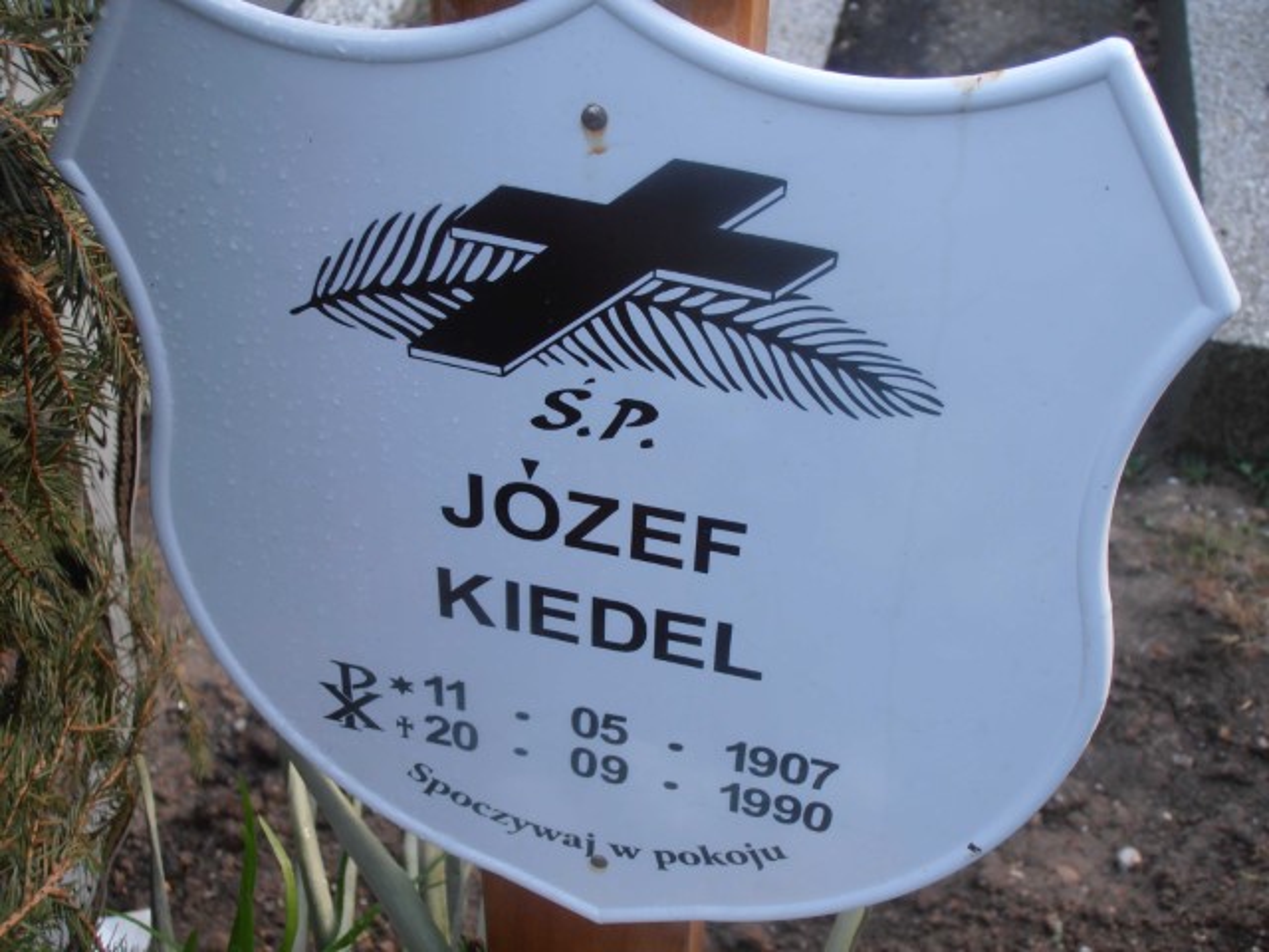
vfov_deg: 32.9
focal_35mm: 44
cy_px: 476
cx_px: 634
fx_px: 1613
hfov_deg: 42.9
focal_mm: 7.87
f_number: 4.2
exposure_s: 1/60
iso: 80
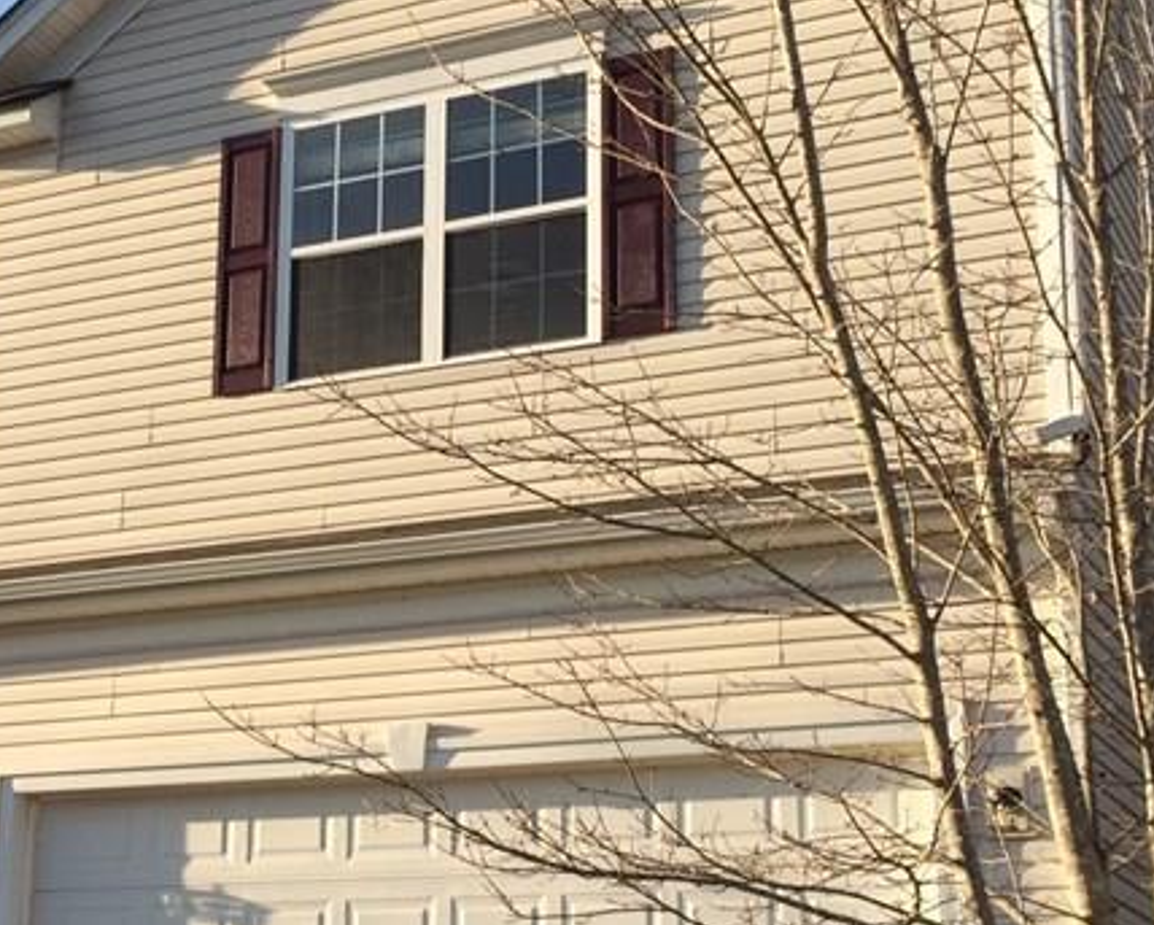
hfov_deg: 26.8
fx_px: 2392
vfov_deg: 21.9
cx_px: 315
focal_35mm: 70
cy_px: 550
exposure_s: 1/1053
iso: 32
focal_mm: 4.12
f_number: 2.2
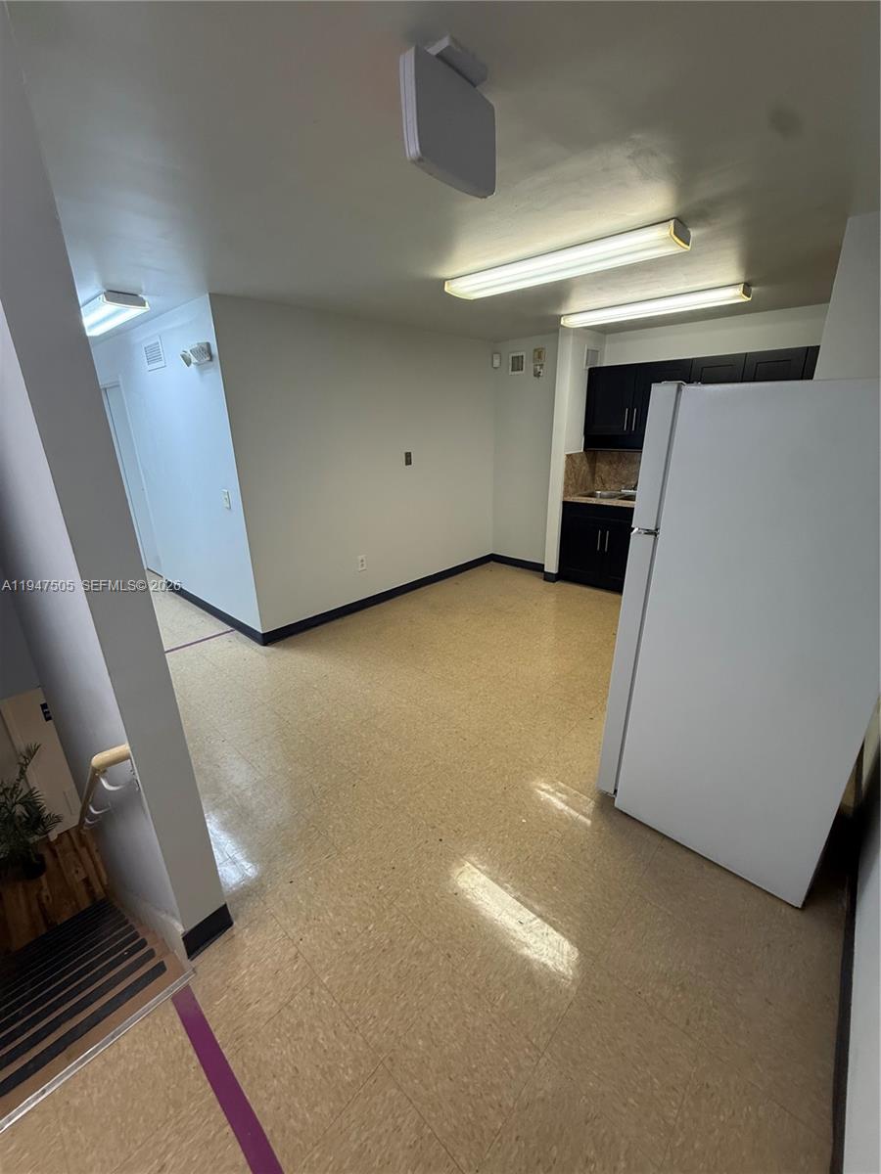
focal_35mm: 14
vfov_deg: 102.1
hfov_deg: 85.7
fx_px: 475
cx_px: 440
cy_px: 587
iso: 200
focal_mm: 2.22
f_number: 2.2
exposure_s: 1/120
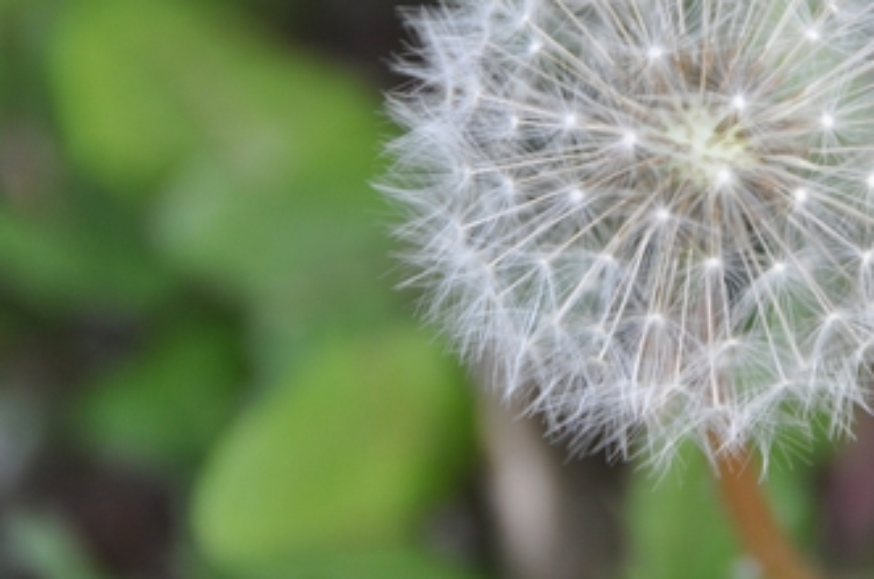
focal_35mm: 542
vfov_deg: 2.5
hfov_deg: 3.8
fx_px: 13133
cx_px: 727
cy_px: 166
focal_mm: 200
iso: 400
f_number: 6.3
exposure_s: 1/125
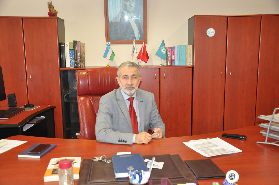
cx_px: 140
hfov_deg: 33.4
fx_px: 464
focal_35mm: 60
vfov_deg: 22.6
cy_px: 92
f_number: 5
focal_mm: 40
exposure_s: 1/60
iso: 2000
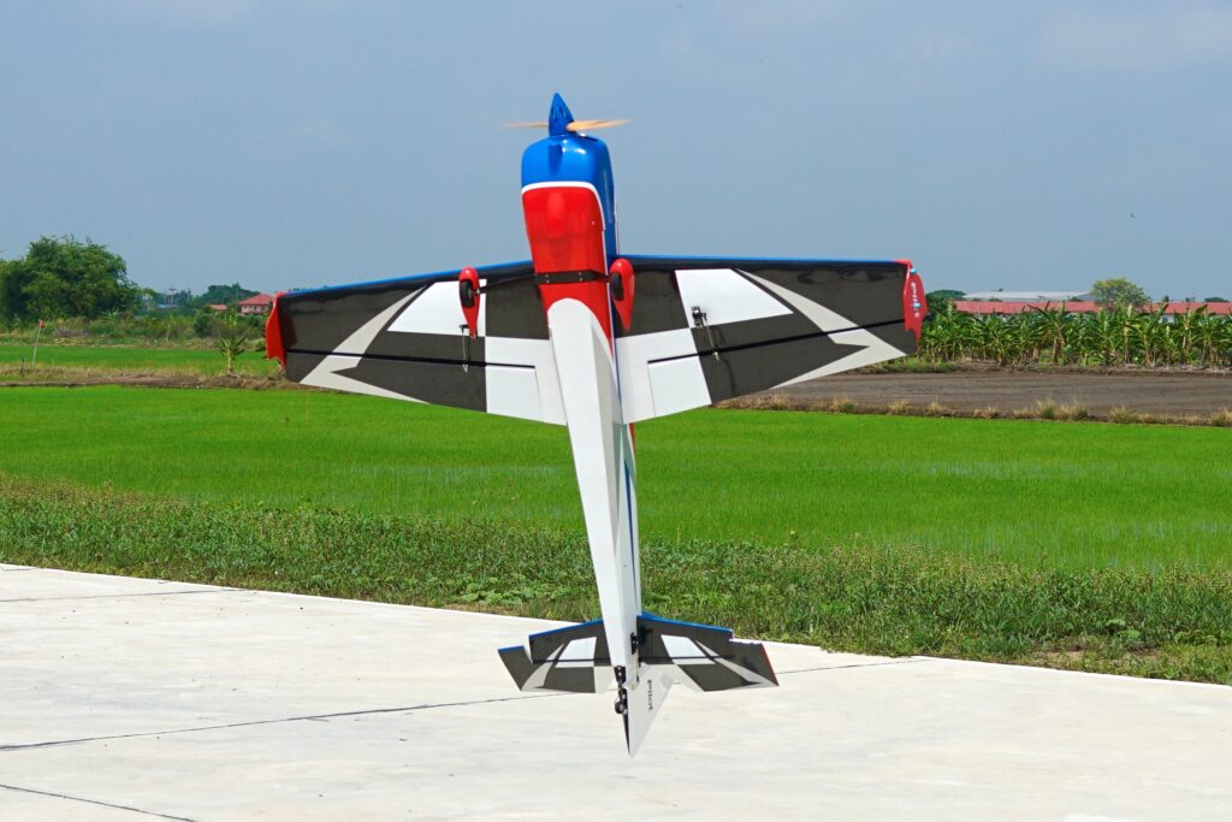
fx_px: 1198
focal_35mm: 35
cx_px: 616
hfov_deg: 54.4
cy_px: 411
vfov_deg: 37.9
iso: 100
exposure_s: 1/2500
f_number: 5
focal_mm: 35
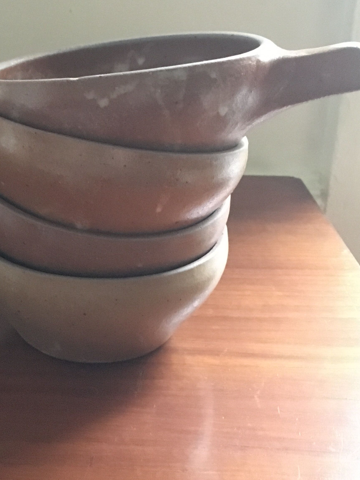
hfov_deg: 28.2
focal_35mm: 51
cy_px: 198
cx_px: 95
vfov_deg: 37.4
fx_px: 707
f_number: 2.2
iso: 1250
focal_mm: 4.15
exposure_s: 1/17
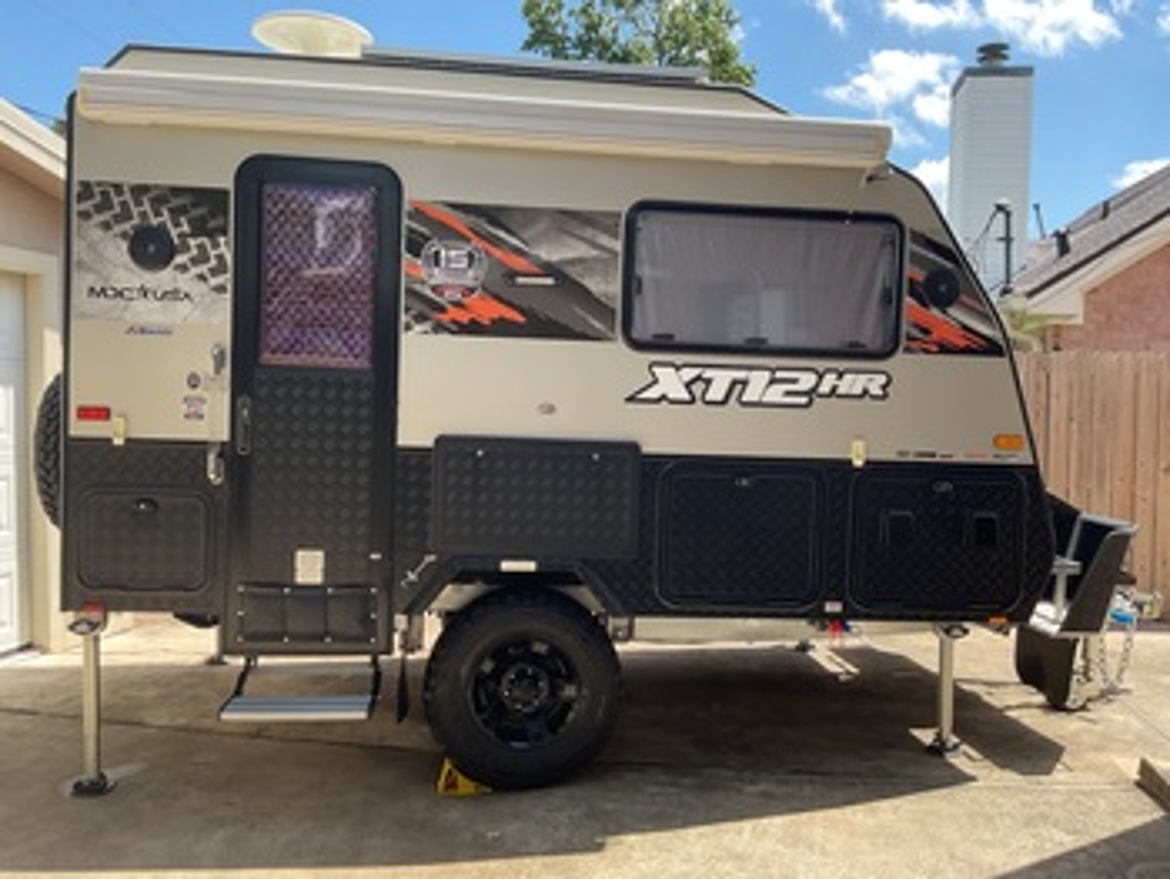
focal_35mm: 29
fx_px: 981
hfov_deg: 61.6
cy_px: 440
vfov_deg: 48.3
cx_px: 585
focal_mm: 3
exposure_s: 1/351
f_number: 1.8
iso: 16
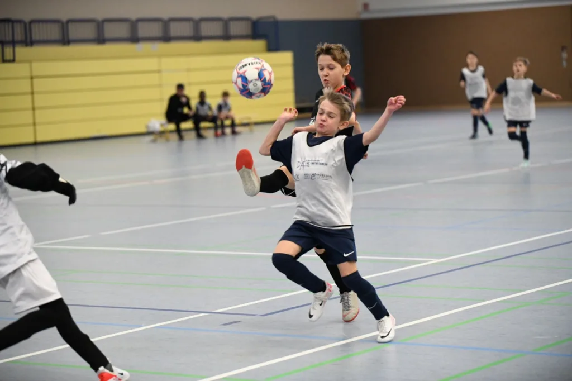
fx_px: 1906
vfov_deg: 11.4
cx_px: 286
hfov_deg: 17.1
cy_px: 190
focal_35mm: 120
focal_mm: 120
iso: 8000
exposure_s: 1/1250
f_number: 2.8
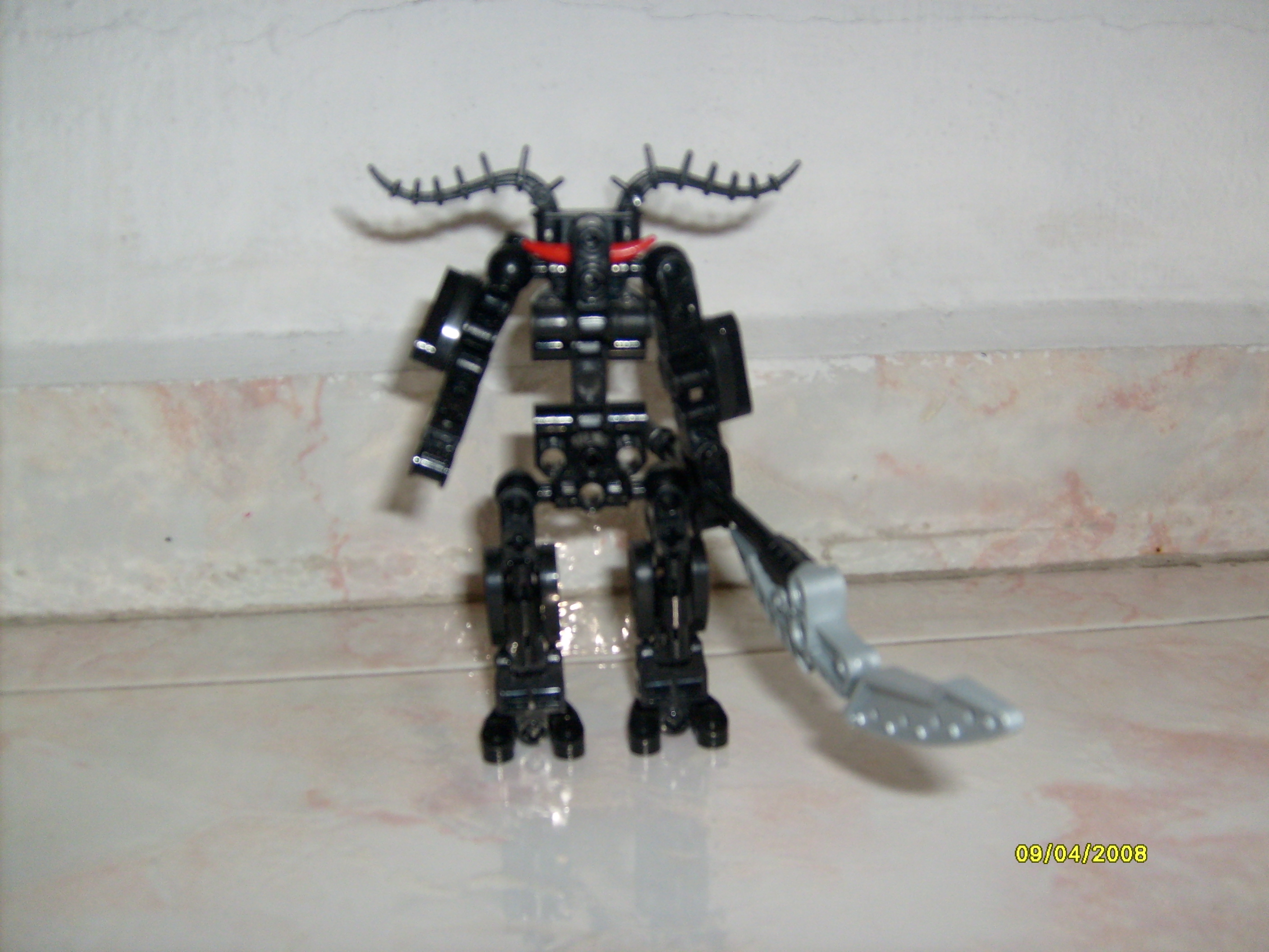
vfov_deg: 40.7
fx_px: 1283
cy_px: 476
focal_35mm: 35
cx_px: 634
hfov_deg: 52.6
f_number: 2.8
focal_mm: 5.8
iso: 100
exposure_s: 1/45
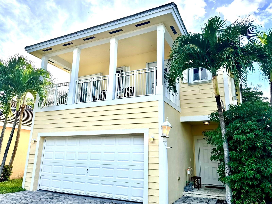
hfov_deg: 71.6
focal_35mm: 24
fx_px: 189
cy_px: 102
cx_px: 136
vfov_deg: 56.8
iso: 80
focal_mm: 6.76
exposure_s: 1/1597
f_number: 1.78
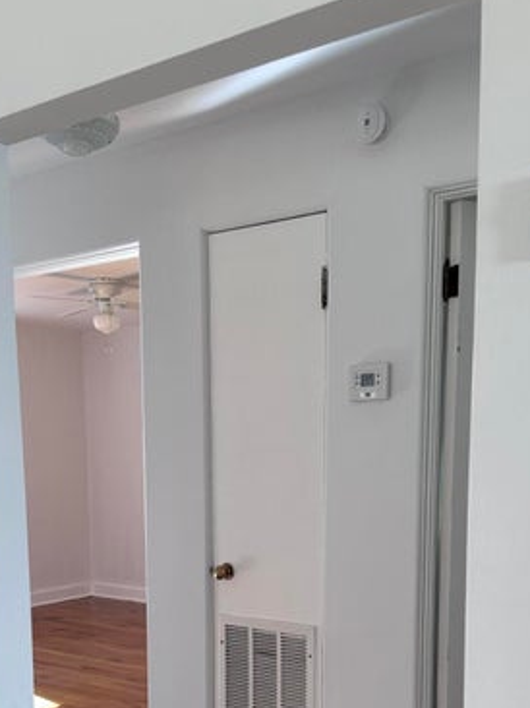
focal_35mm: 42
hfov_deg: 34.3
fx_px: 858
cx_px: 250
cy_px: 561
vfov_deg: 42.9
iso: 64
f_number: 1.78
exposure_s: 1/129
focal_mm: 6.86
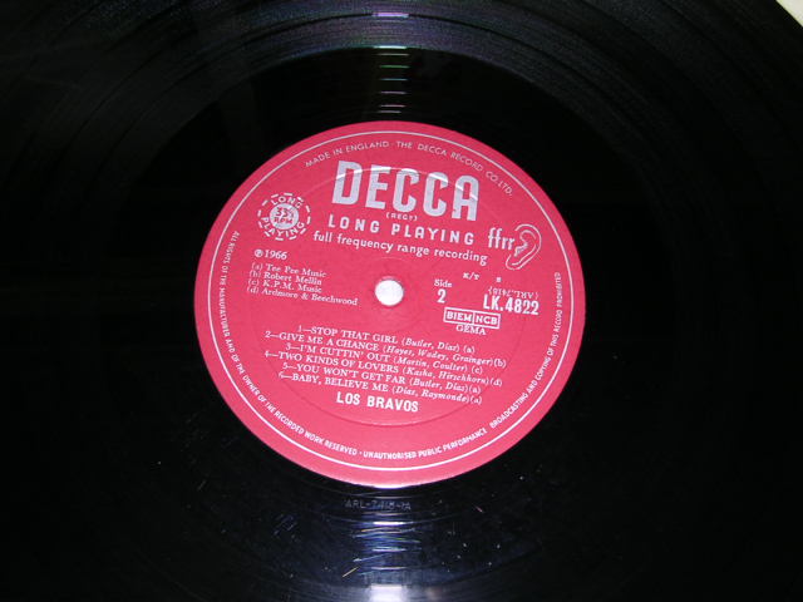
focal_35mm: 43
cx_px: 402
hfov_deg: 43.9
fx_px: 997
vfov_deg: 33.6
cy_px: 301
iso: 100
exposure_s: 1/60.1
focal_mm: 6.6
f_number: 3
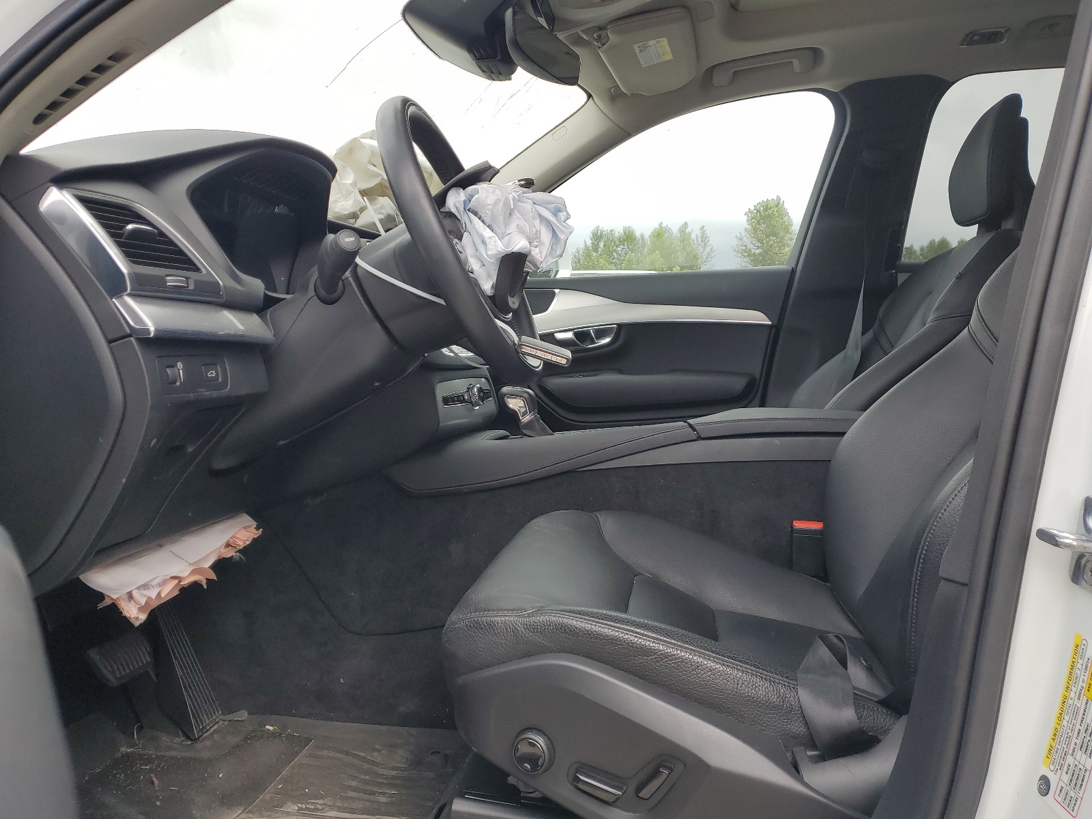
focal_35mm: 26
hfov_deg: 67.3
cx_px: 546
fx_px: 820
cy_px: 410
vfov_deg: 53.1
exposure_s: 1/833
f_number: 1.5
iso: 50
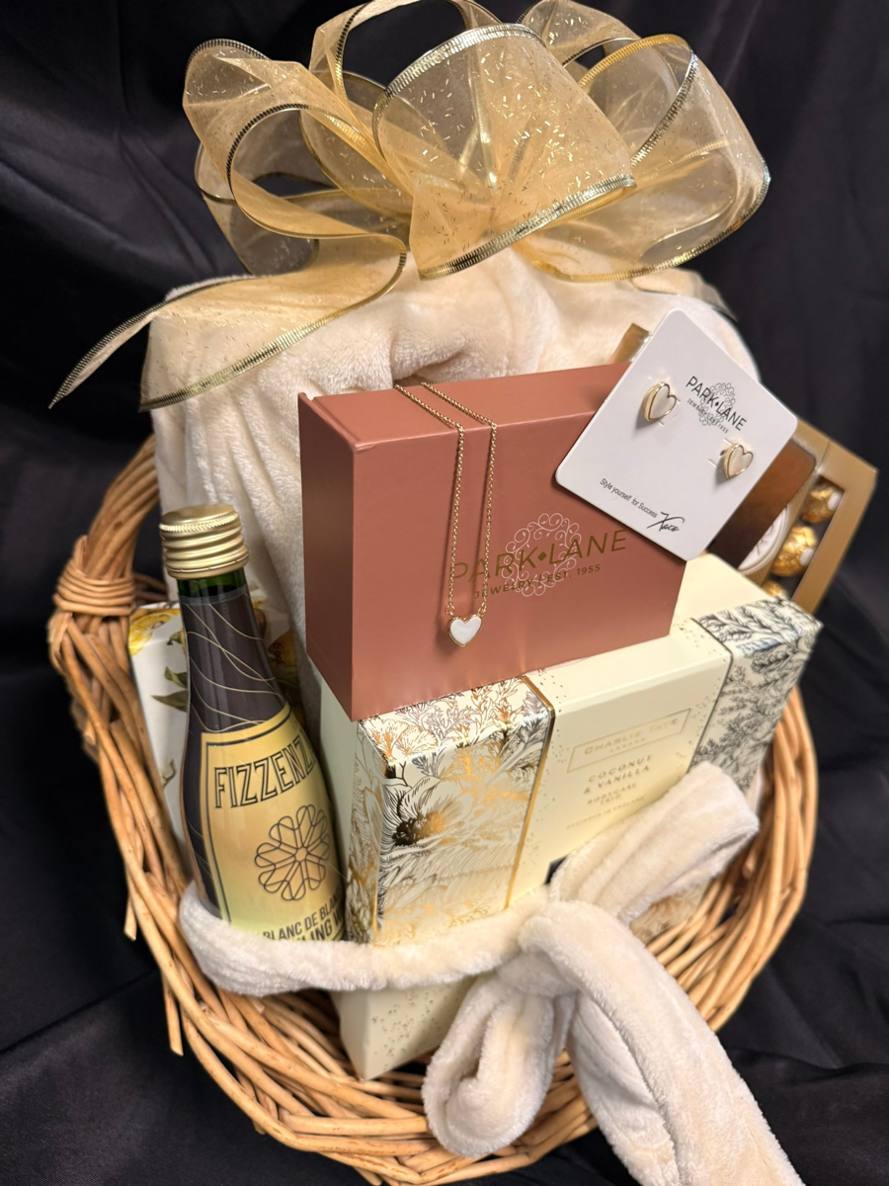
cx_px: 444
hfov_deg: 56.8
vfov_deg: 71.6
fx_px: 822
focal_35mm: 24
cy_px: 593
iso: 200
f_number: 1.78
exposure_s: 1/60
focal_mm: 6.76
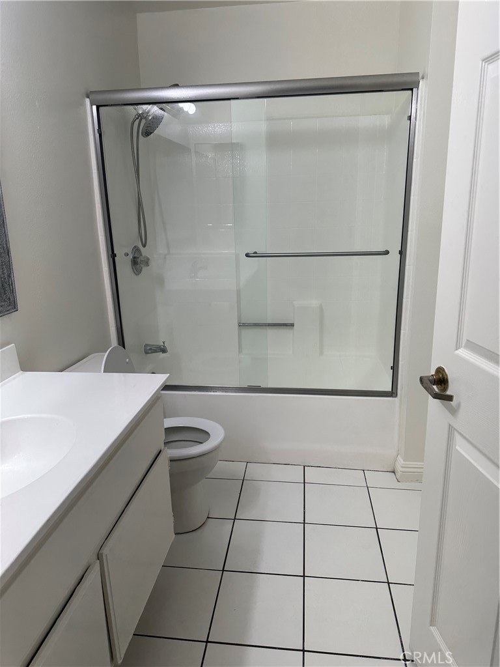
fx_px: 462
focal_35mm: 24
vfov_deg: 71.6
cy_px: 334
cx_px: 250
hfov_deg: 56.8
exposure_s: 1/238
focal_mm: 6.86
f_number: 1.78
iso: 64
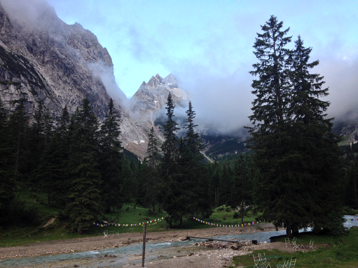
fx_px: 341
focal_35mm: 33
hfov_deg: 55.4
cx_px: 179
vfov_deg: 42.9
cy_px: 134
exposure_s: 1/180
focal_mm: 4.12
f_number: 2.4
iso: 50
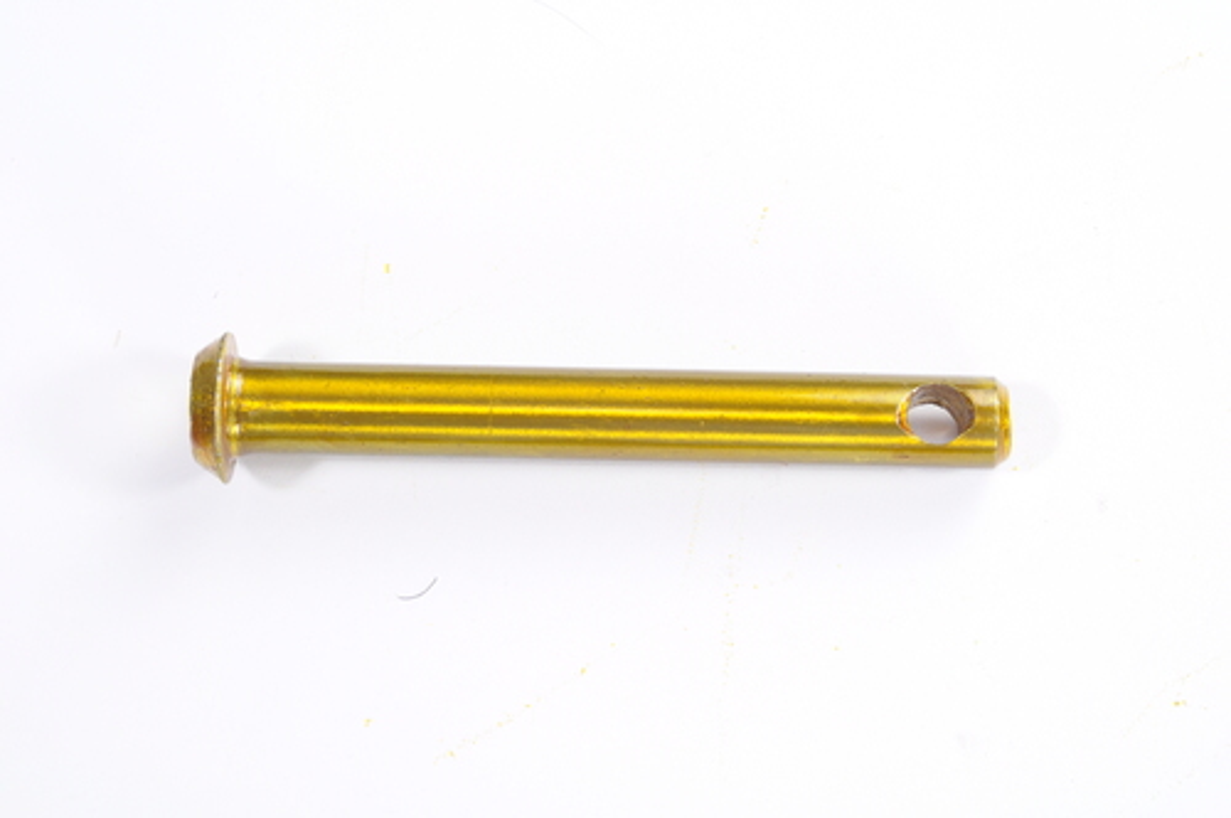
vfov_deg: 18.1
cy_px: 409
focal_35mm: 75
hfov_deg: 27.0
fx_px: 2561
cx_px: 616
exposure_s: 1/125
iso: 200
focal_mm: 50
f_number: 10
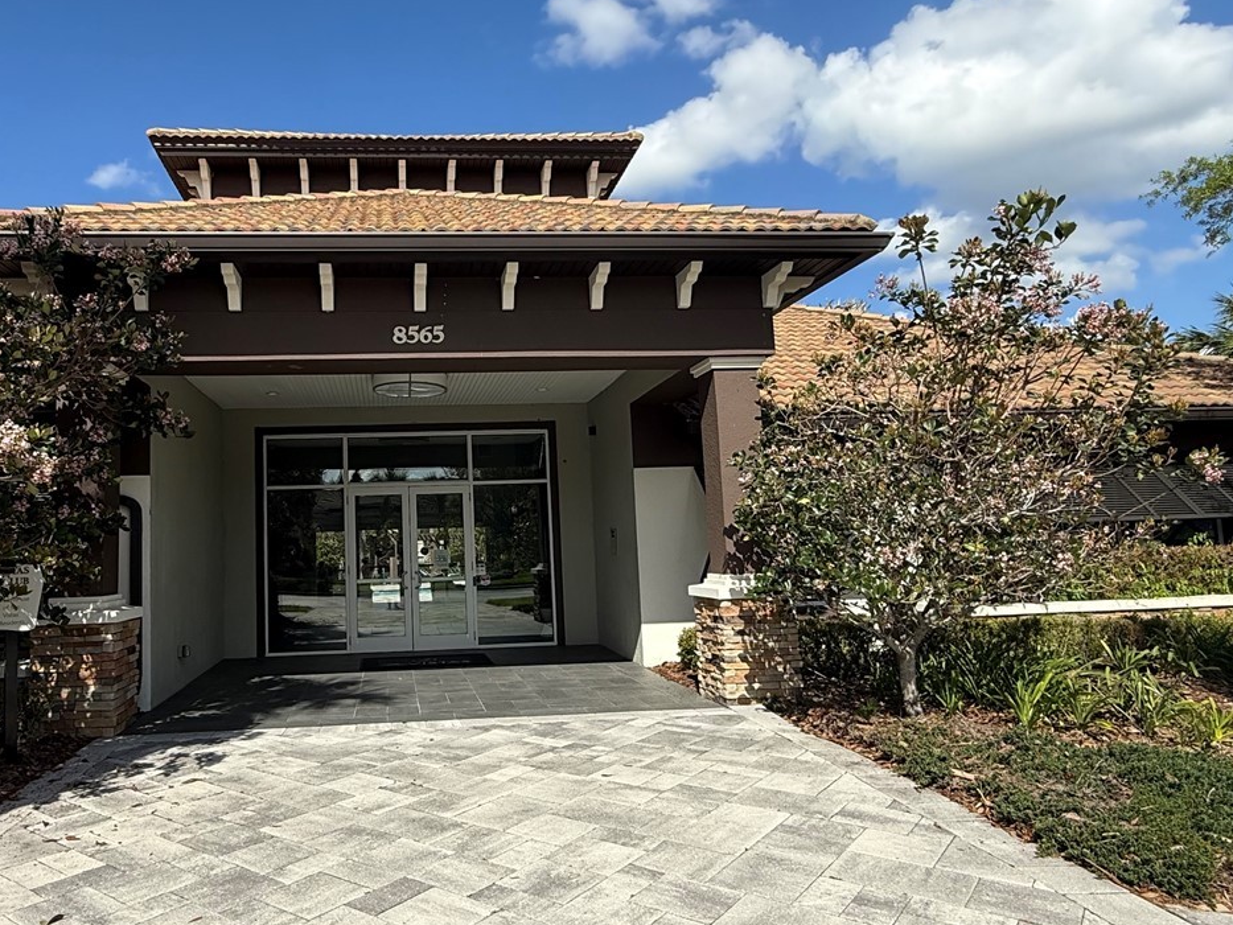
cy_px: 466
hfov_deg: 70.4
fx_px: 855
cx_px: 461
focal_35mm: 24
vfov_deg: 56.8
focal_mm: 2.22
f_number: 2.2
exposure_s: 1/1698
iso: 50
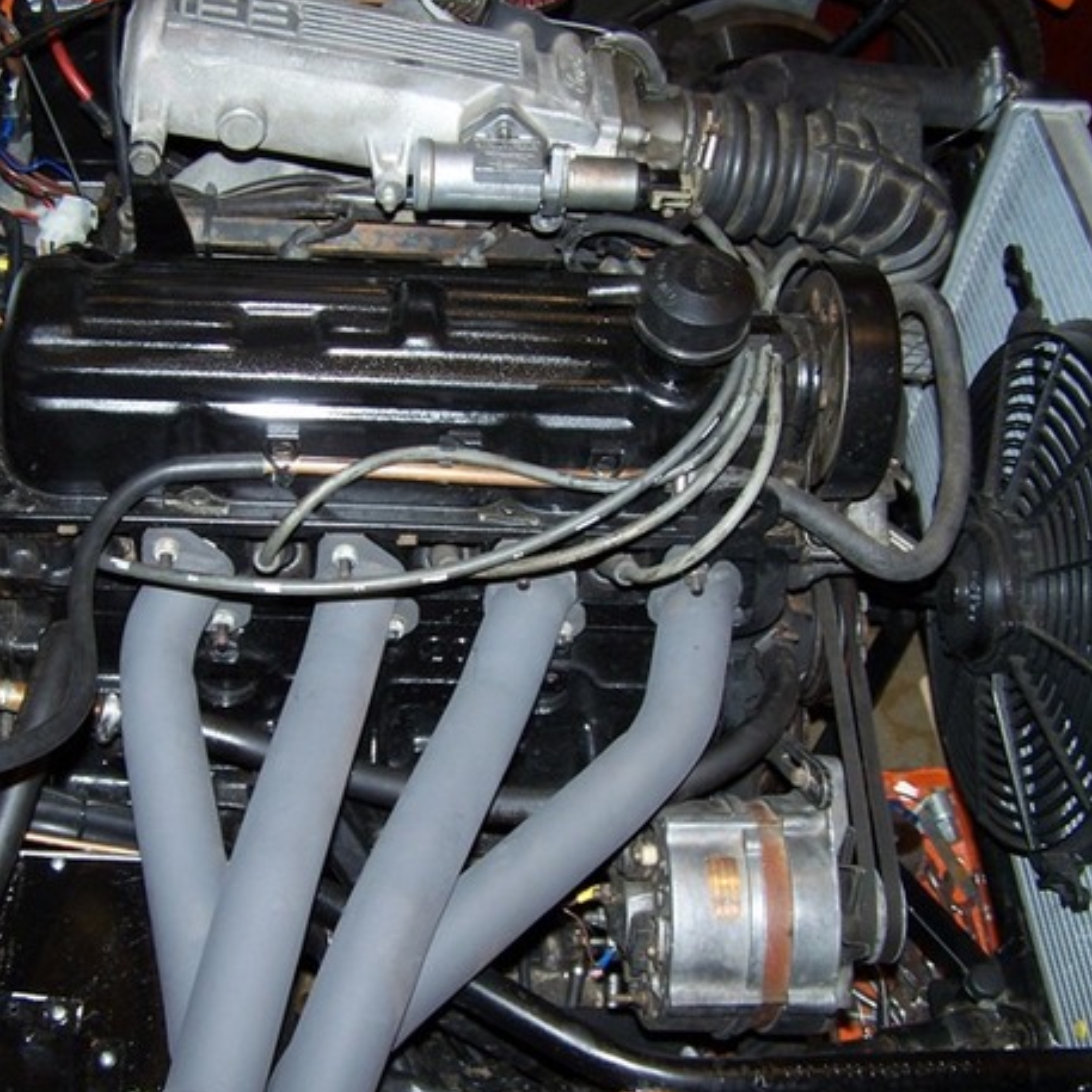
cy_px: 562
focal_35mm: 47
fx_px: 1677
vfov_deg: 36.1
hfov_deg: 35.9
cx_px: 418
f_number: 2.8
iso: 80
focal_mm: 6.3
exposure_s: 1/60
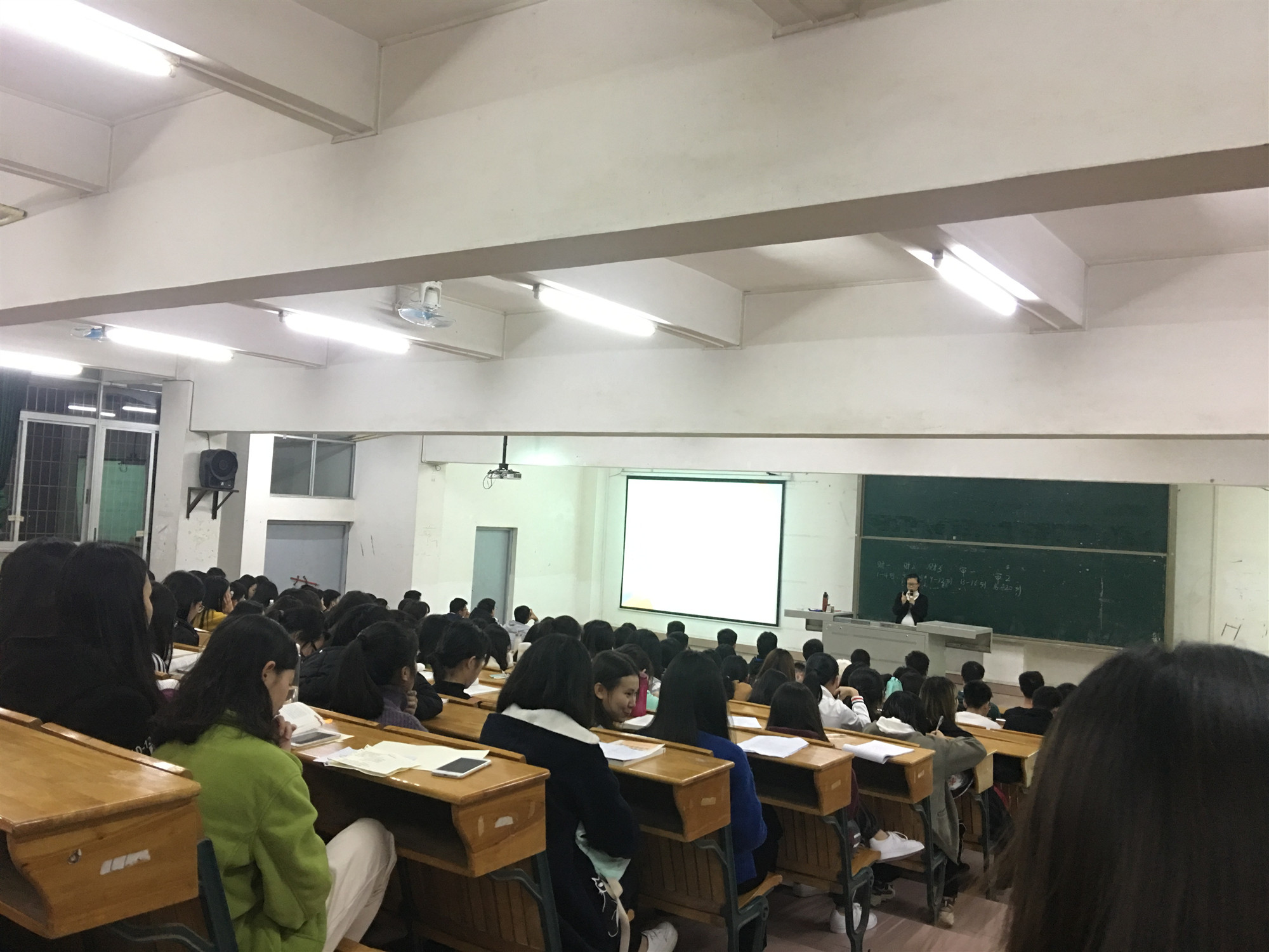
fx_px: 1063
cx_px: 634
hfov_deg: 61.7
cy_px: 476
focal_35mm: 29
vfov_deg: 48.2
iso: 80
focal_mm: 4.15
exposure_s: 1/10
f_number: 2.2
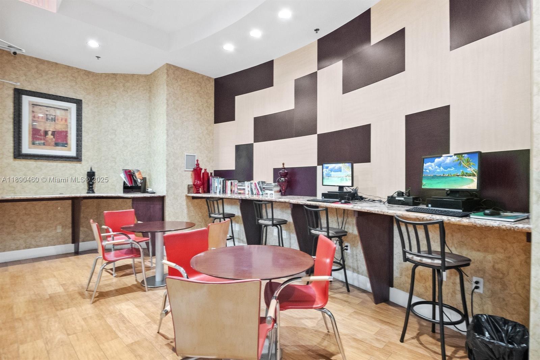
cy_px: 180
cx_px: 270
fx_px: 270
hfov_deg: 90.0
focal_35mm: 18
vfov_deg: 67.4
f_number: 8
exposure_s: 1/20
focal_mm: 12
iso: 9000
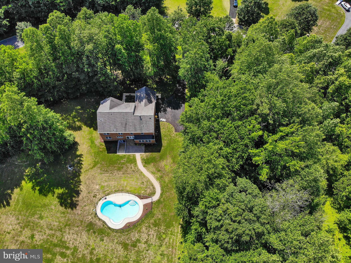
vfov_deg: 56.8
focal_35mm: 24
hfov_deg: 71.6
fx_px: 243
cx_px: 176
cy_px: 132
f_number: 2.8
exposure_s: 1/800
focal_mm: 4.5
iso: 100
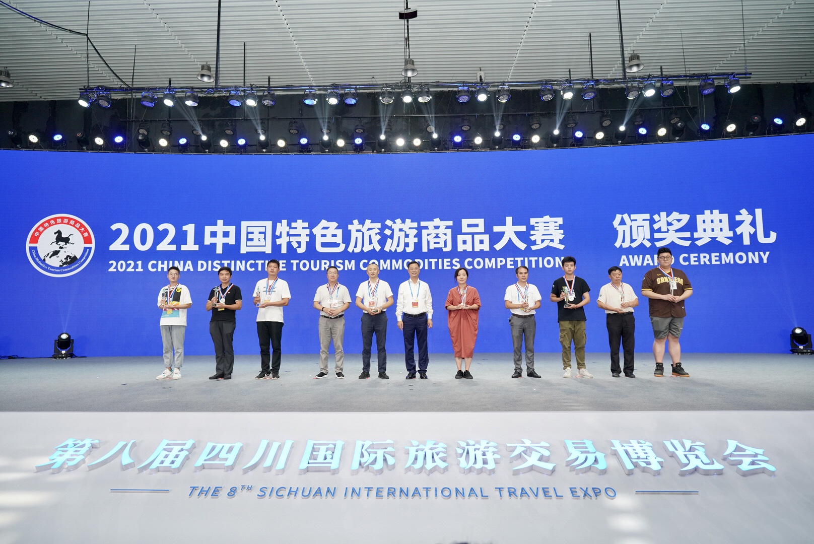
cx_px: 407
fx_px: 475
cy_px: 272
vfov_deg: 59.6
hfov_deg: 81.2
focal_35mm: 21
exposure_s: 1/250
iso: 1000
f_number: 4
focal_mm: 21
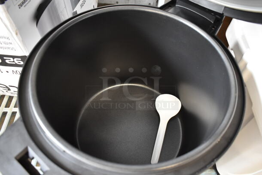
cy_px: 88
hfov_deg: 67.3
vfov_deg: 48.0
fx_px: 197
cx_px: 131
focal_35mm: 27
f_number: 3.5
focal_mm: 18
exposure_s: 1/30
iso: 2000
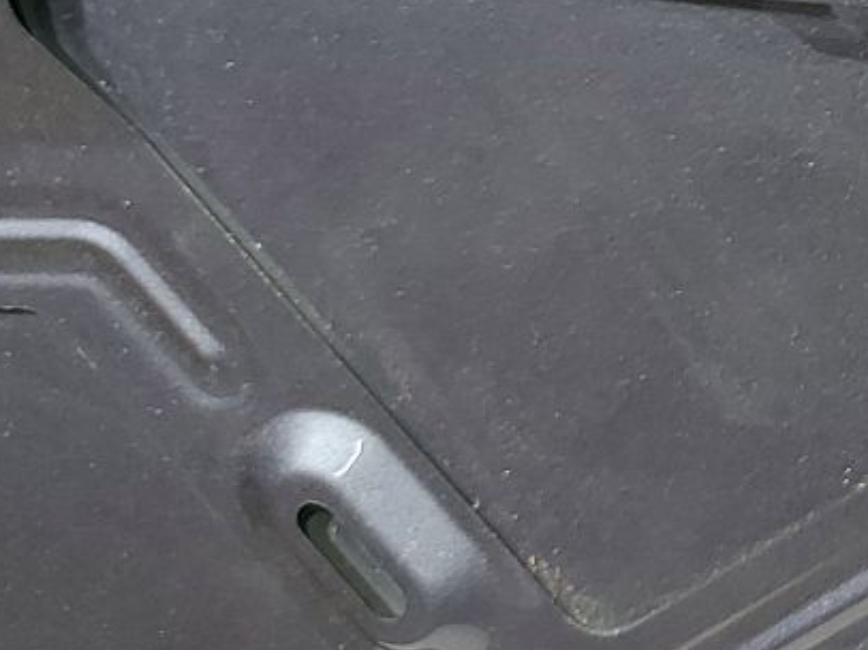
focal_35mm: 82
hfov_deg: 20.3
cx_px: 1316
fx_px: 2055
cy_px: -214
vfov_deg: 16.9
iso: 250
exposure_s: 1/33
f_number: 1.8
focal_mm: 5.23
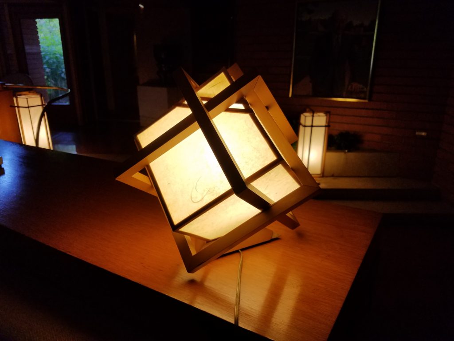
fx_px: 341
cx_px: 227
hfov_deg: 67.3
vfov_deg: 53.1
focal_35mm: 26
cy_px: 170
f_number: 1.7
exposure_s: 1/174
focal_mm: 4.2
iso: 50
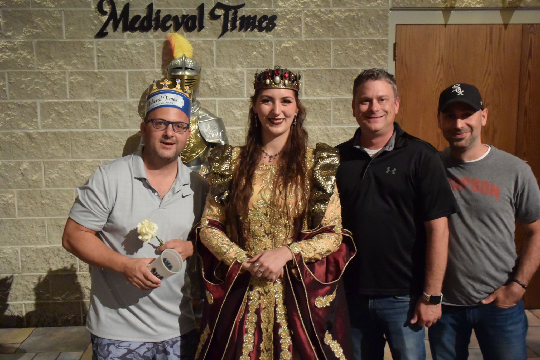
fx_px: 555
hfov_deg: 51.9
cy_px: 180
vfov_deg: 35.9
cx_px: 270
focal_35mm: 37
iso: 2800
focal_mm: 14
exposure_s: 1/30
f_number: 5.6
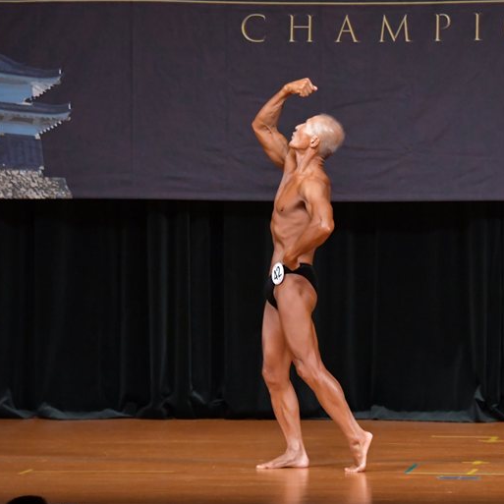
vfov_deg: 5.4
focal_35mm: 327
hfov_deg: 5.4
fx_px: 5386
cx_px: 337
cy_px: 252
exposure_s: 1/400
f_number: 5.6
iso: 5000
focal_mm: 170
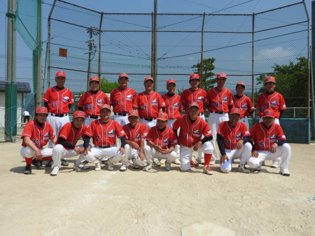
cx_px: 158
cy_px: 118
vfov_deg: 42.9
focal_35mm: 33
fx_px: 300
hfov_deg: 55.4
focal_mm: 5.9
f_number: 3.6
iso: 100
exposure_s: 1/2000
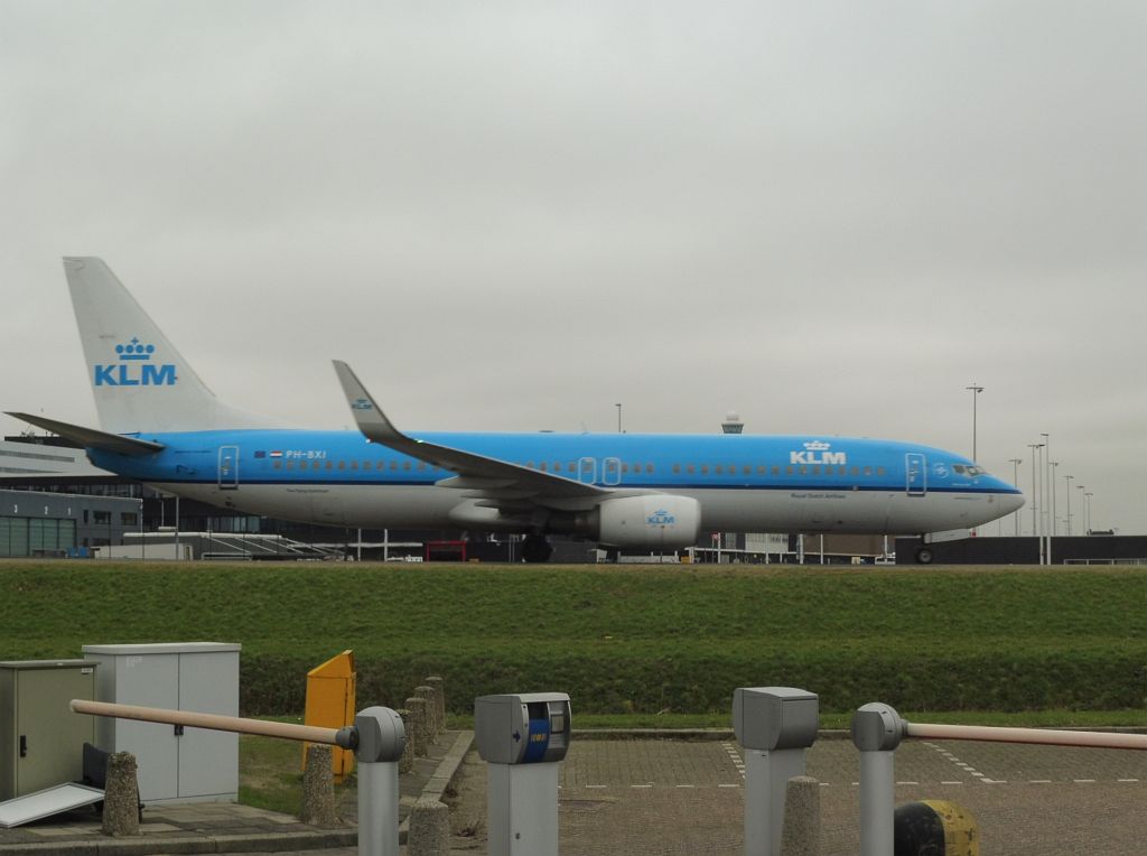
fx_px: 2183
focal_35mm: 66
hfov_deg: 29.4
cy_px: 428
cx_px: 574
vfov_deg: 22.2
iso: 100
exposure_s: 1/100
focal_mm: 11.7
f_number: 6.3
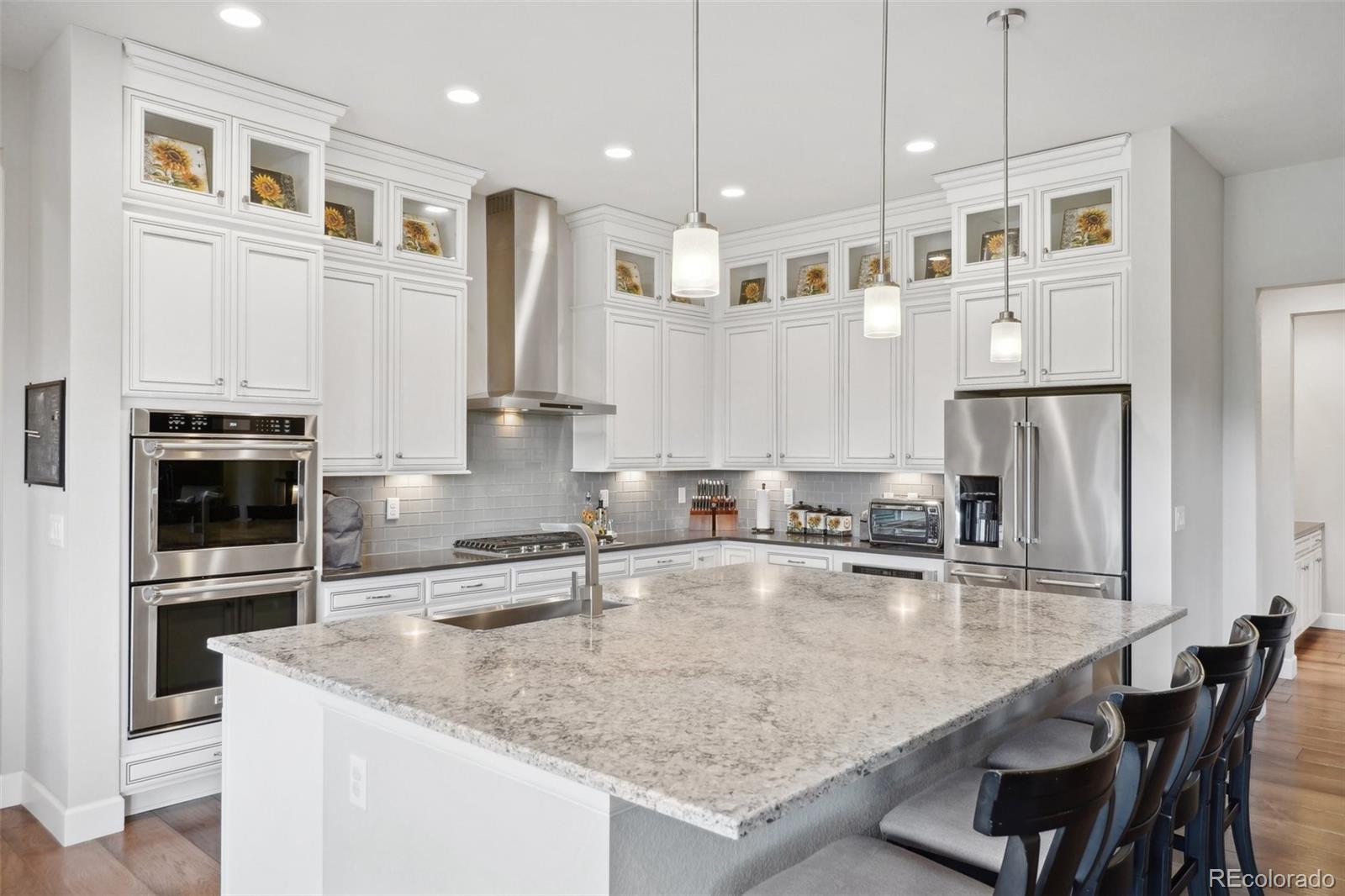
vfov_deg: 56.1
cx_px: 672
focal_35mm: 22
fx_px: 840
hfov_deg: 77.3
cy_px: 448
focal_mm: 15
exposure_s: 1/20
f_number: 8
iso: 400
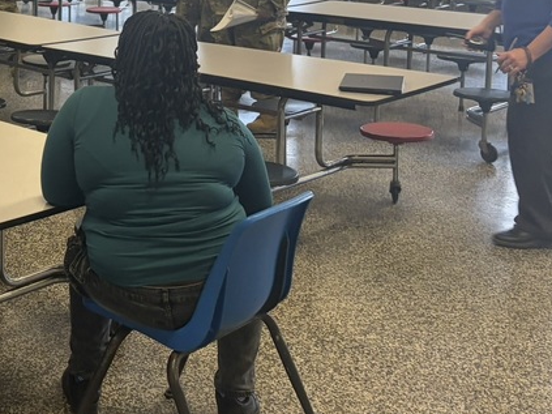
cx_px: -50
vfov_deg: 22.3
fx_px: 1004
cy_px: -7
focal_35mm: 63
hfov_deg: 28.1
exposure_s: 1/60
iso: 125
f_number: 1.6
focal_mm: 5.96
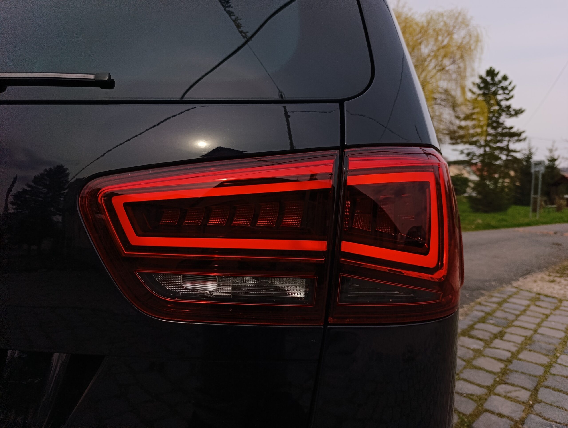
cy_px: 214
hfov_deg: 73.8
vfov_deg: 59.0
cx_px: 284
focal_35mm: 23
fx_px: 378
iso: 50
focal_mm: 6.14
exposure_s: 1/1706
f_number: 1.6
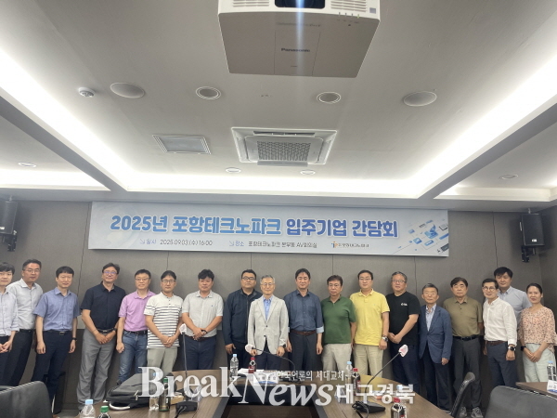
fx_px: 418
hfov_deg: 67.3
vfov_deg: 53.1
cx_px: 278
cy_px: 209
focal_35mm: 26
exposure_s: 1/60
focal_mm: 4.2
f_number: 1.6
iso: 80
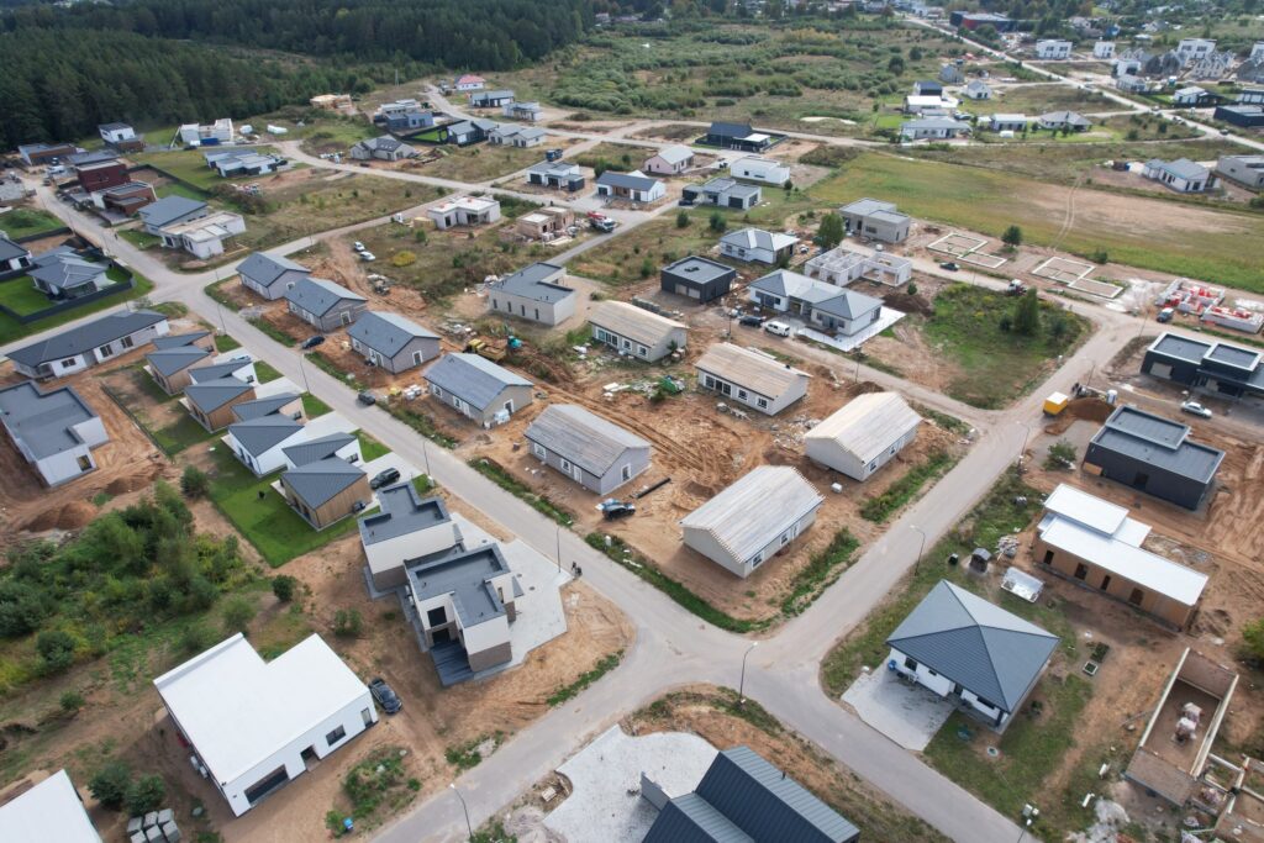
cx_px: 632
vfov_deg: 57.2
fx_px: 773
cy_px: 422
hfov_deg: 78.6
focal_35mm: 22
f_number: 2.8
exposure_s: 1/1000
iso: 130
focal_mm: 8.38
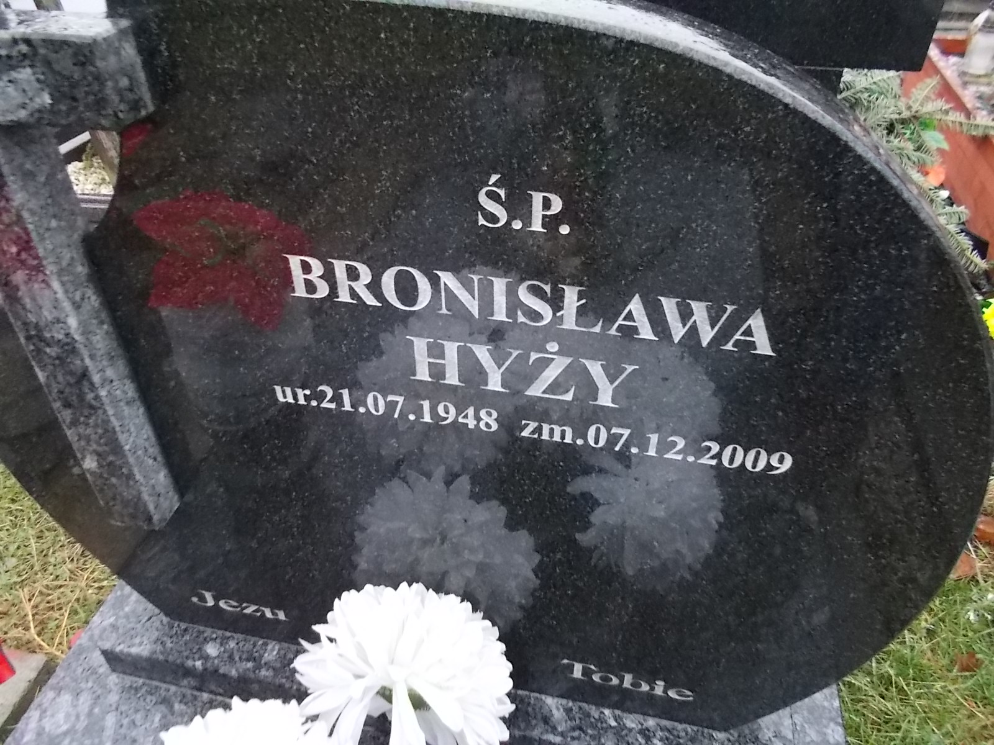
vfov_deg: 53.1
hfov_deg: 67.3
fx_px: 747
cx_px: 497
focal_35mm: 26
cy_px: 372
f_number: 3.2
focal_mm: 4.6
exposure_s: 1/60
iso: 400
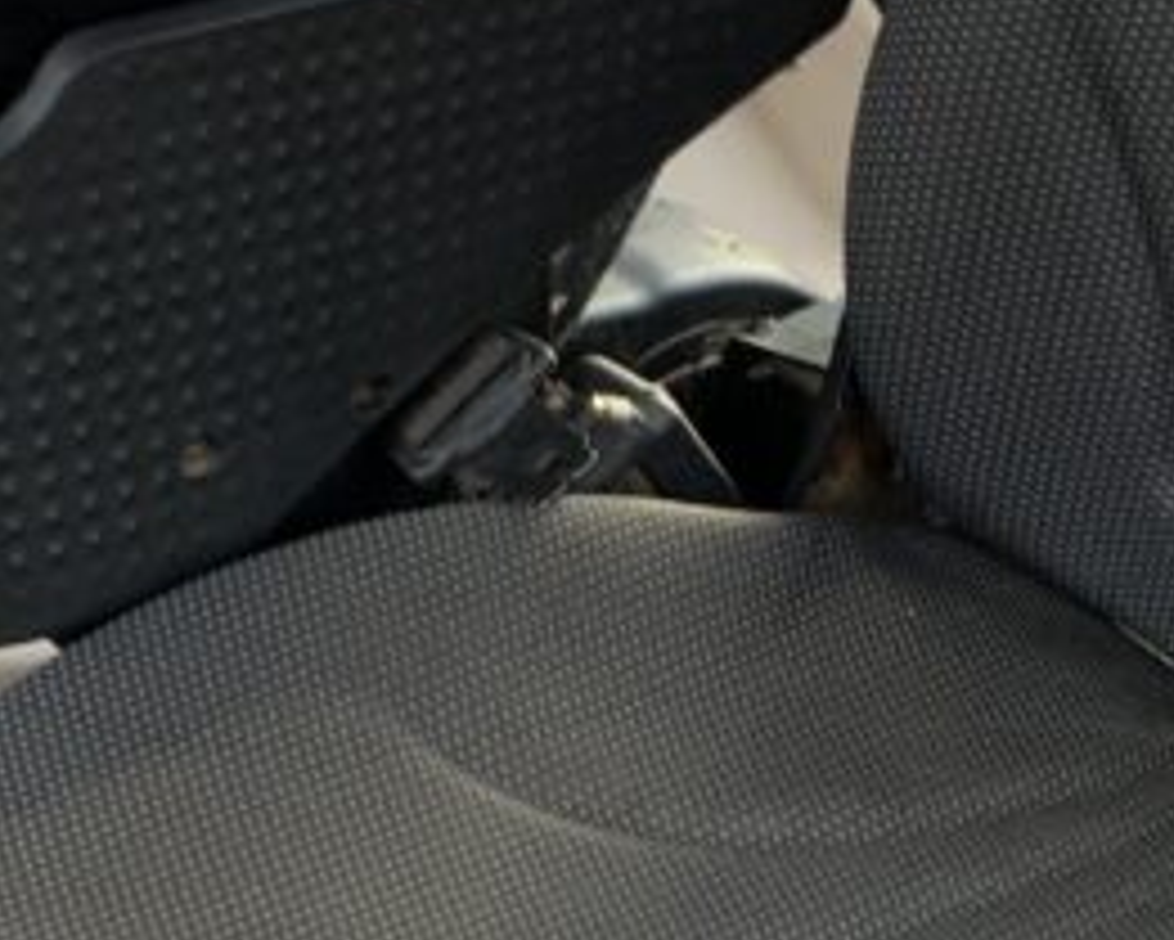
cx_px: 783
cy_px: 661
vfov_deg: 13.9
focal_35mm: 111
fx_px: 3858
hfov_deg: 17.3
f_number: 1.8
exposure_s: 1/49
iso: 64
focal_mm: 3
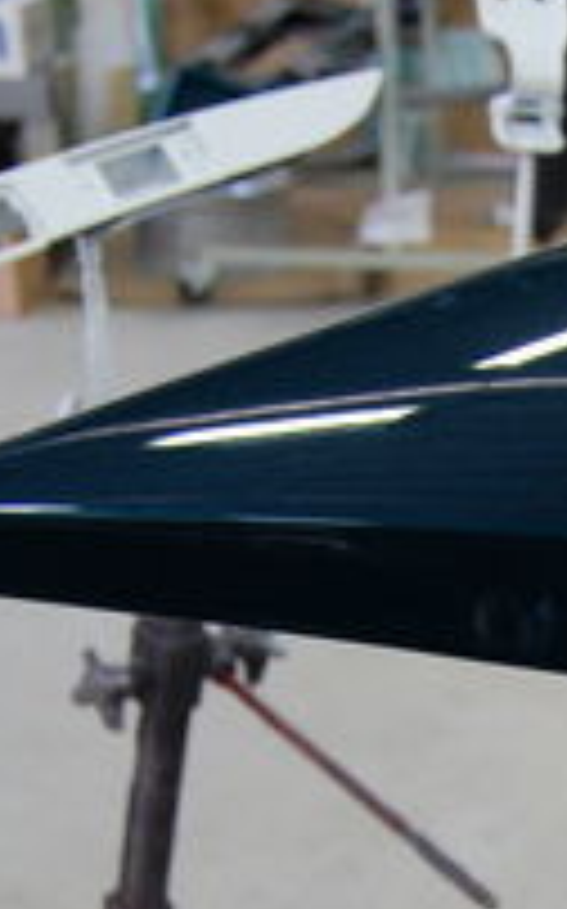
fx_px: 2154
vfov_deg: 23.2
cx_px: 814
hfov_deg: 14.2
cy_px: 824
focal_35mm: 87
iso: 400
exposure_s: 1/60
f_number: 4
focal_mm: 18
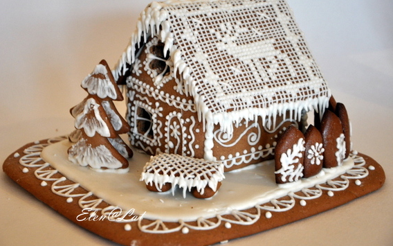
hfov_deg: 20.4
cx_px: 196
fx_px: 1092
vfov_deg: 12.8
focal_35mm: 102
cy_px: 115
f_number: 5.3
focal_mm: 66
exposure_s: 1/13
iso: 800
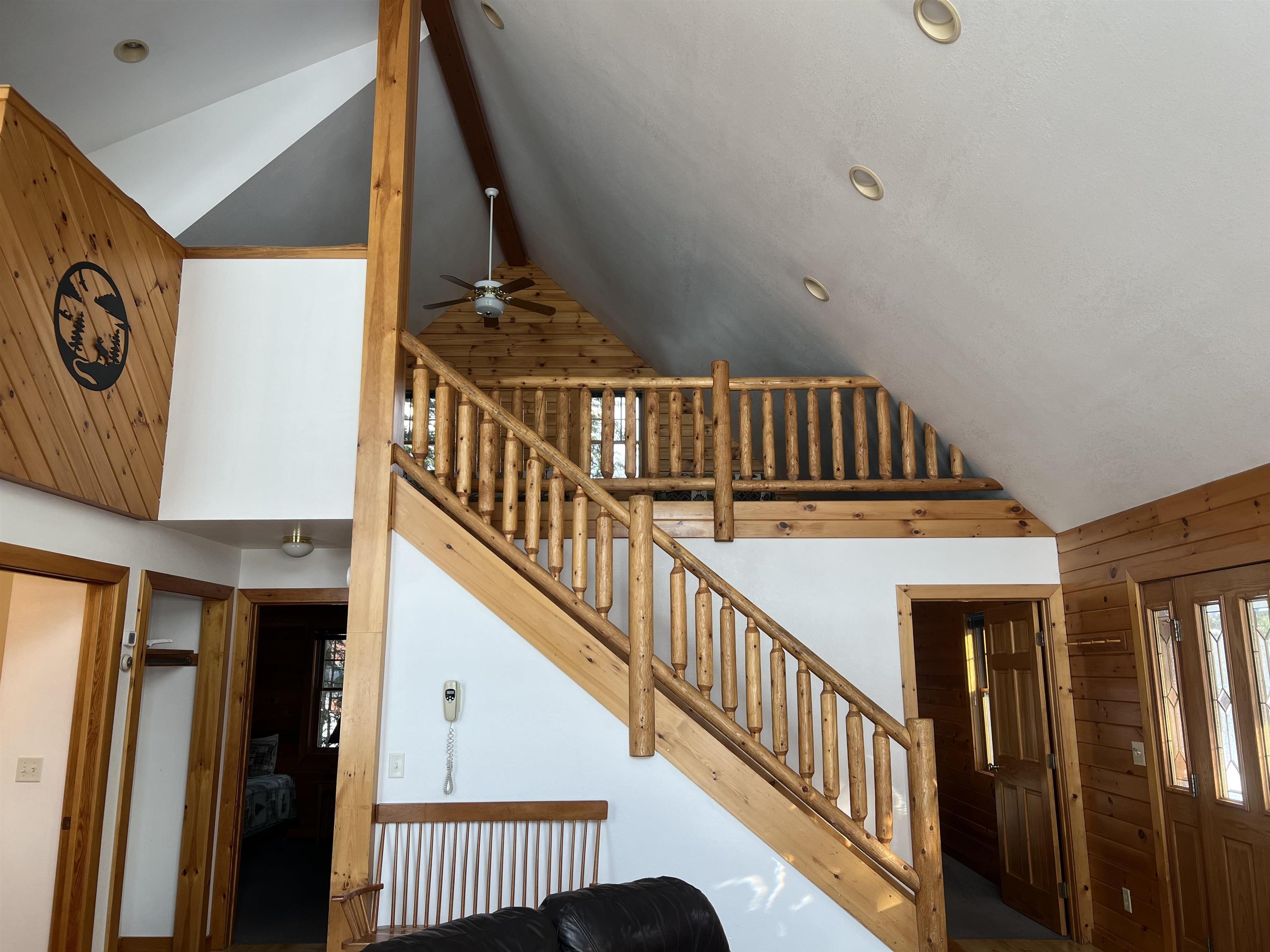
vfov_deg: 53.1
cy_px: 476
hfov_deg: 67.3
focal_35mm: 26
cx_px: 635
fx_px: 954
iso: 40
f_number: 1.5
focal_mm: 5.7
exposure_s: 1/120
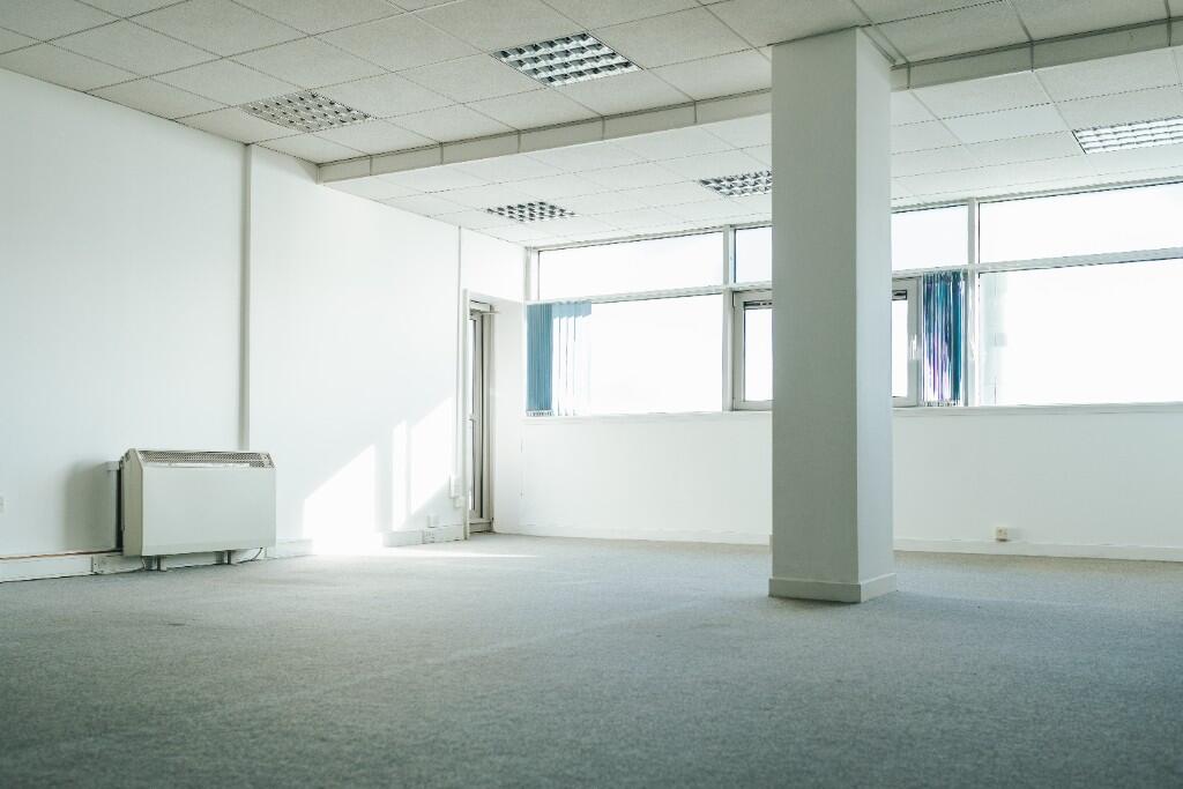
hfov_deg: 54.4
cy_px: 394
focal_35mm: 35
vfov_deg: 37.9
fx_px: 1150
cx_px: 592
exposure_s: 1/320
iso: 400
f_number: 3.2
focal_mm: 35
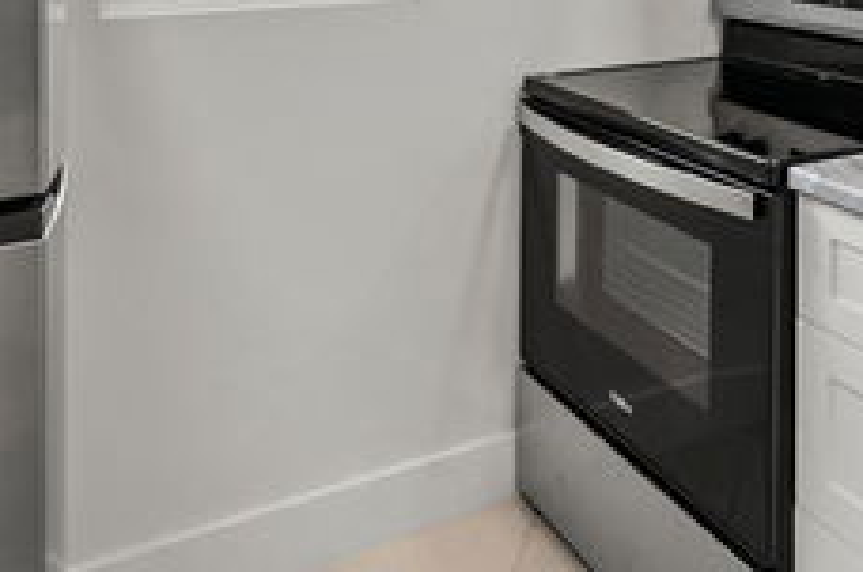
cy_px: 63
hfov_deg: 51.7
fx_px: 888
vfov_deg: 33.8
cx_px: 481
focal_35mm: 37
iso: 200
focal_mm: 11
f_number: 8
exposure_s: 1/6
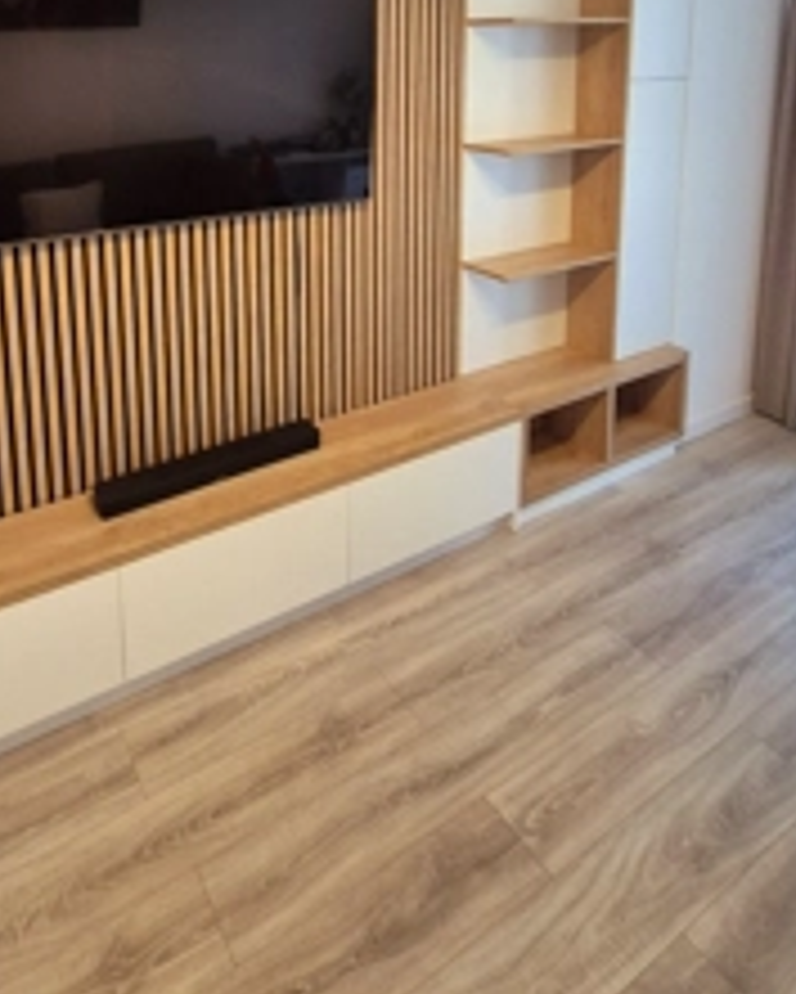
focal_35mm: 23
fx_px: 677
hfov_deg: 60.2
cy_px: 171
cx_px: 301
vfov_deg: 64.7
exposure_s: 1/50
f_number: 2.2
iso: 400
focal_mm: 2.2
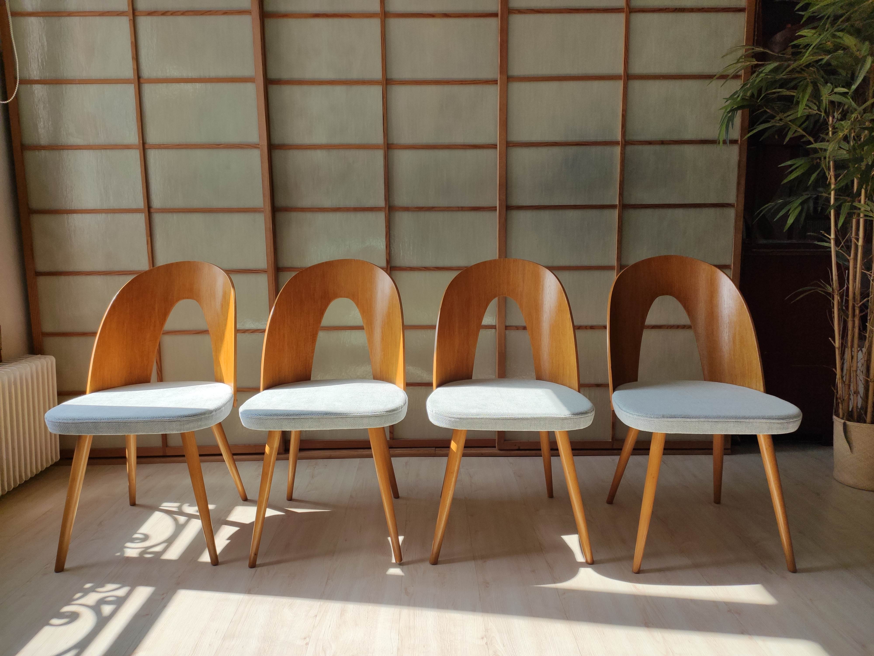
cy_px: 328
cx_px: 437
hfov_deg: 69.4
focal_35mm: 25
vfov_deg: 54.9
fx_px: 631
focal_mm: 4.74
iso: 112
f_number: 1.79
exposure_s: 1/1330
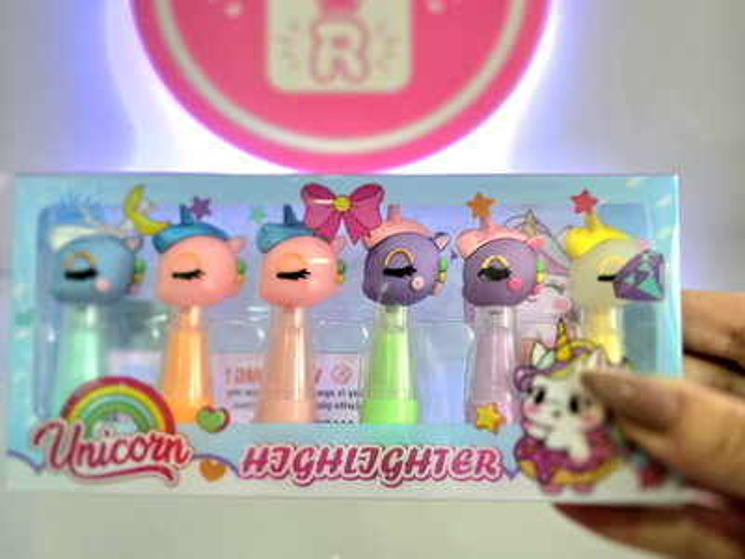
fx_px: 495
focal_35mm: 23
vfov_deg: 58.9
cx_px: 372
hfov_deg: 73.9
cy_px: 280
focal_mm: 6.3
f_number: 1.7
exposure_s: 1/120
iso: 250
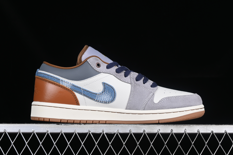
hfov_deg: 27.0
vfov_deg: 18.2
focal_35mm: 75
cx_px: 116
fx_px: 485
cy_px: 78
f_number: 8
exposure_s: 1/80
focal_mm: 50
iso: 160
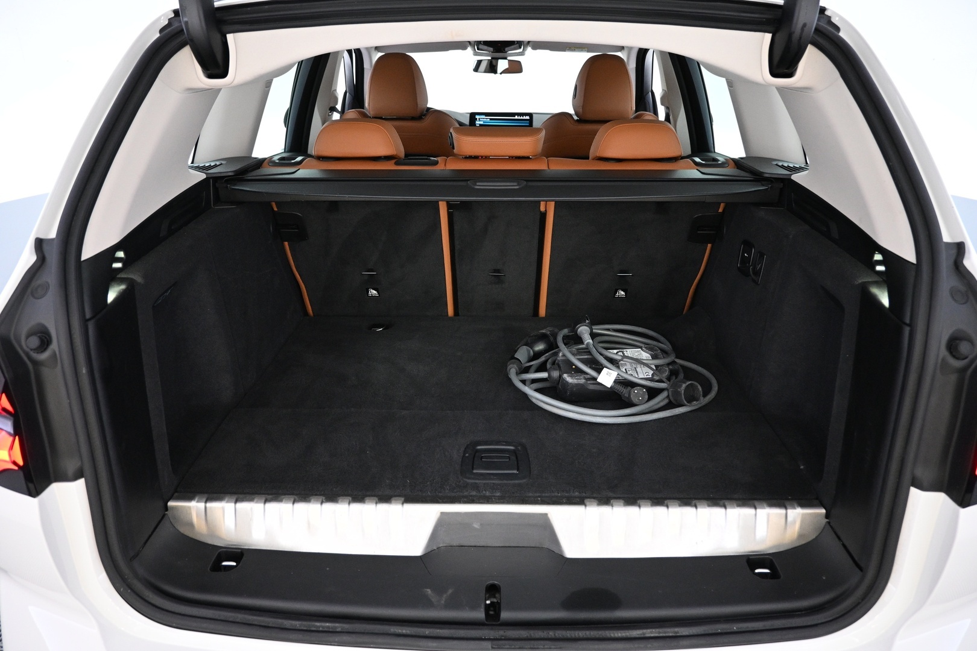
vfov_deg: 53.1
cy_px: 326
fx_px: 651
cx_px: 488
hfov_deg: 73.7
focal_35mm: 24
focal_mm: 16
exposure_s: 1/40
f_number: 3.5
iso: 1600
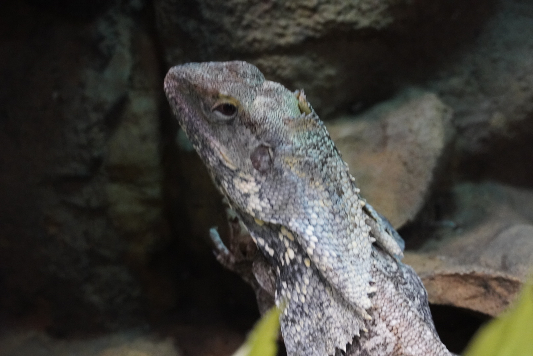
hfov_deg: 27.0
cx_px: 266
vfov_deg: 18.2
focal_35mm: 75
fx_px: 1111
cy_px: 178
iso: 6400
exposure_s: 1/60
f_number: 5
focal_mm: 50
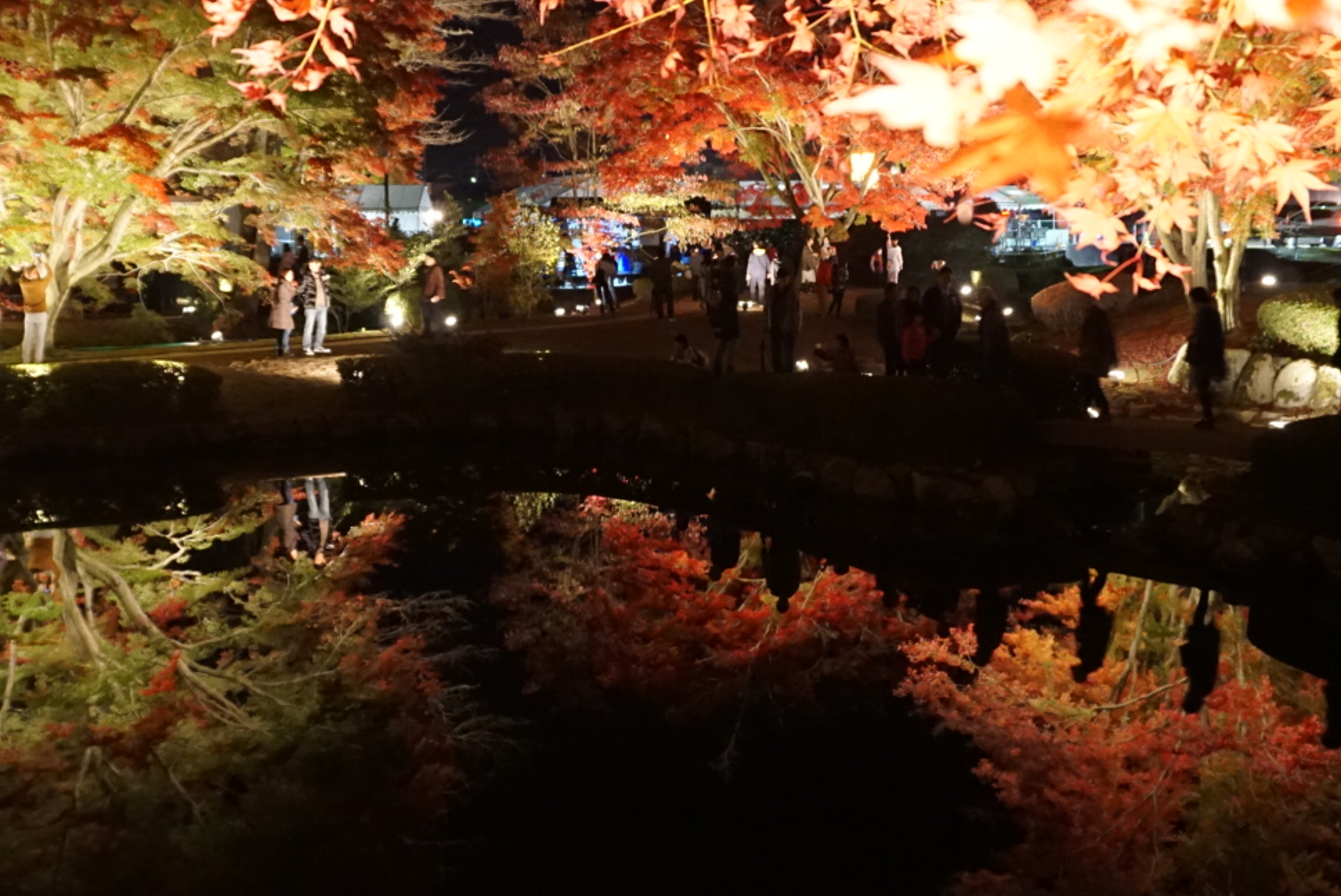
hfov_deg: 48.3
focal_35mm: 40
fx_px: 1491
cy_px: 347
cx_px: 586
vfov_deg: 33.3
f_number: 3.5
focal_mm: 16
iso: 3200
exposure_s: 1/10
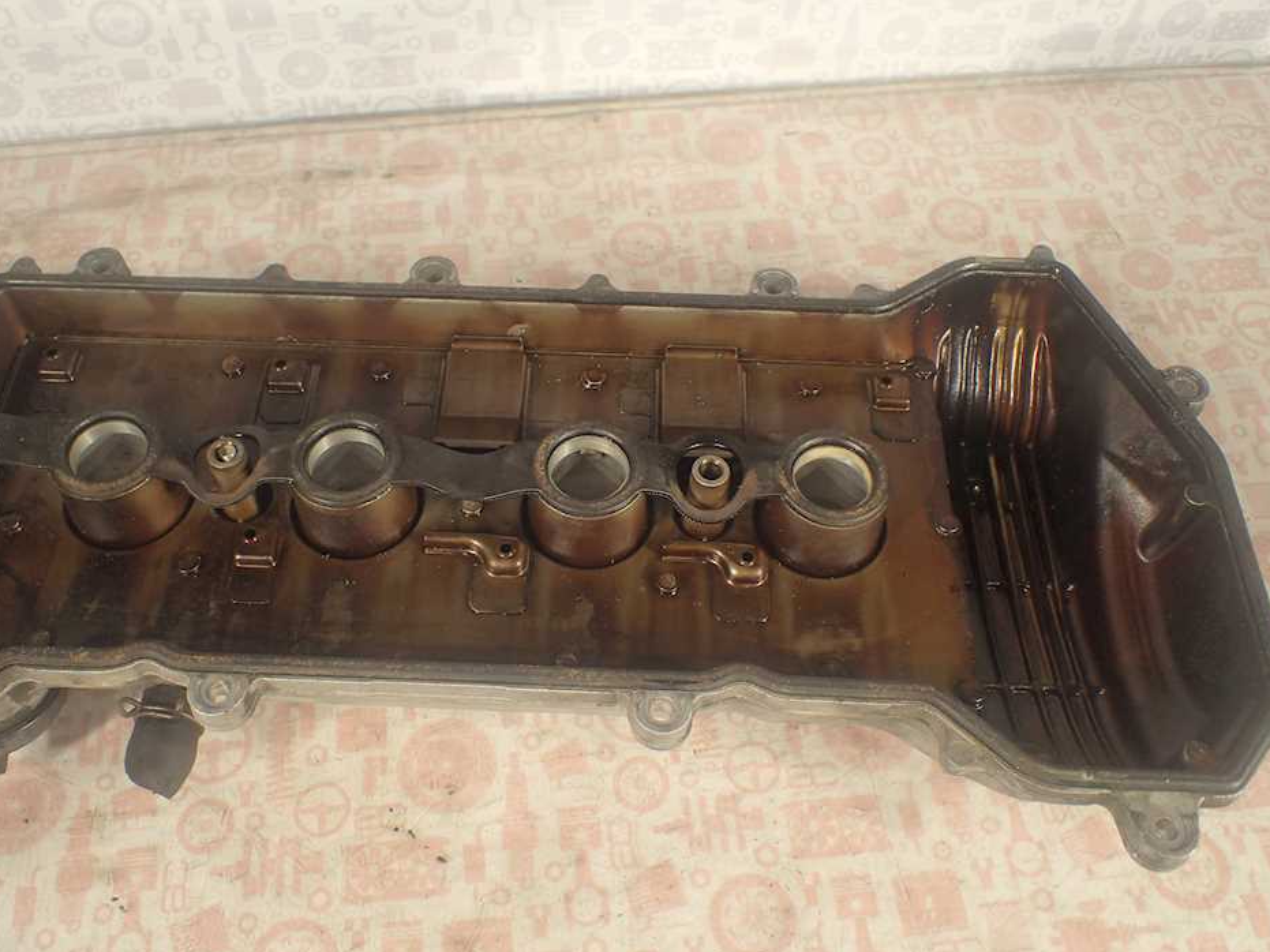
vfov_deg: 42.9
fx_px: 1211
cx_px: 582
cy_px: 457
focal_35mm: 33
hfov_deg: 55.3
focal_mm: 5.5
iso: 100
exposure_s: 1/320
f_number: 2.3
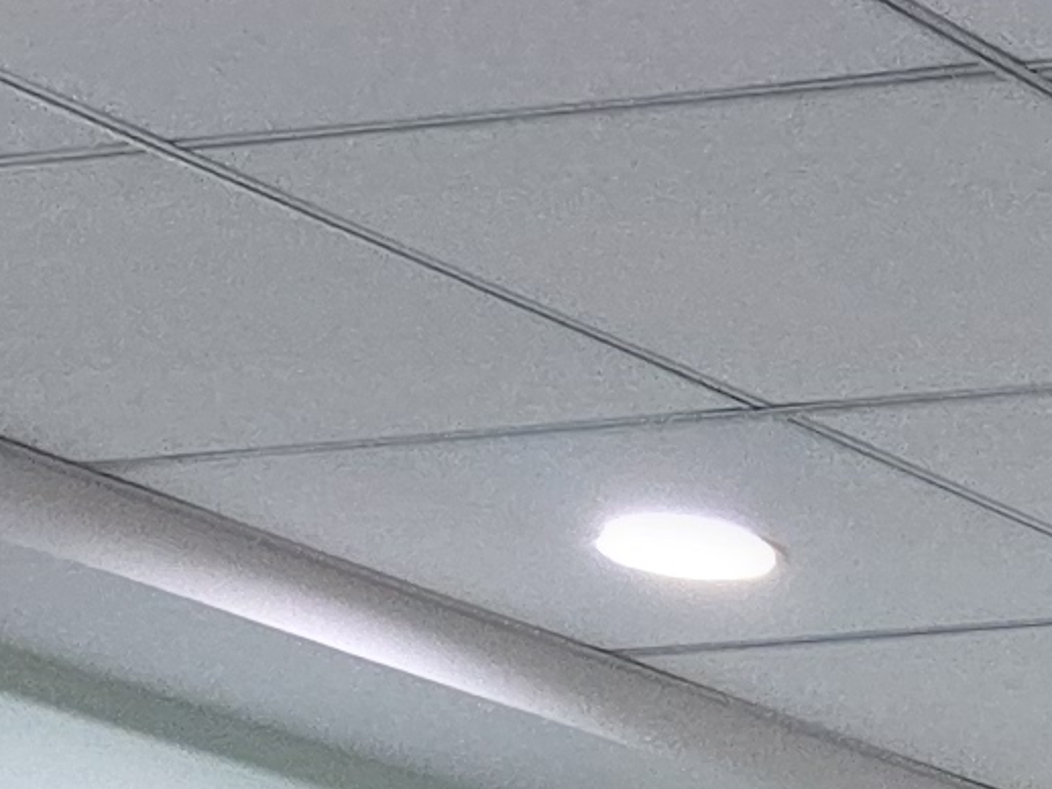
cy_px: 2454
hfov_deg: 8.2
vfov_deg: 7.3
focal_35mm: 178
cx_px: 3736
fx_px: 5411
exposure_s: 1/100
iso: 160
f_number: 1.7
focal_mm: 6.3
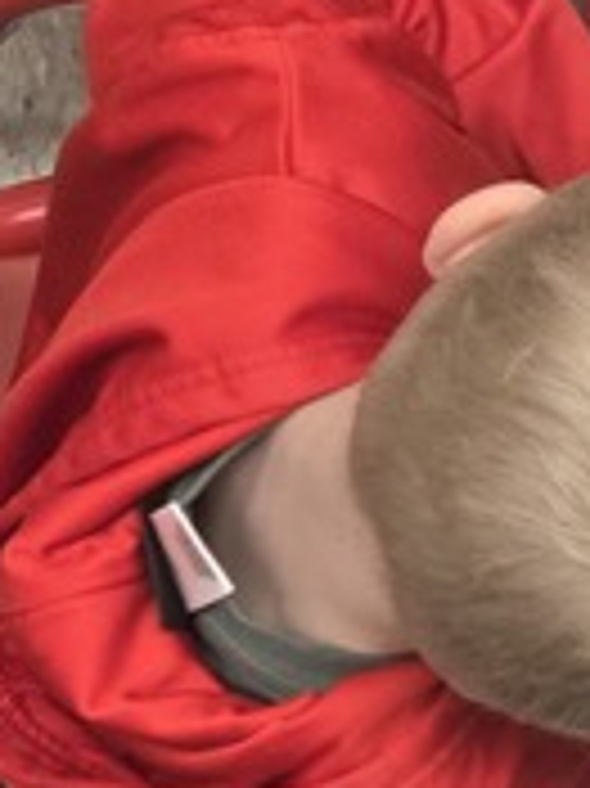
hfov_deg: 12.6
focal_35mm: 105
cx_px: 1135
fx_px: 2389
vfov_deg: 18.7
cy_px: 266
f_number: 1.8
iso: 160
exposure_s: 1/120
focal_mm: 5.4
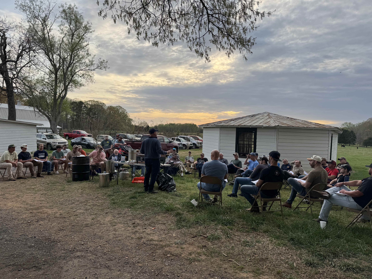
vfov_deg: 56.8
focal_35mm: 24
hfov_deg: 71.6
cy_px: 140
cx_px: 186
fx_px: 258
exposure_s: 1/1425
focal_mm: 6.76
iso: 80
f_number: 1.78
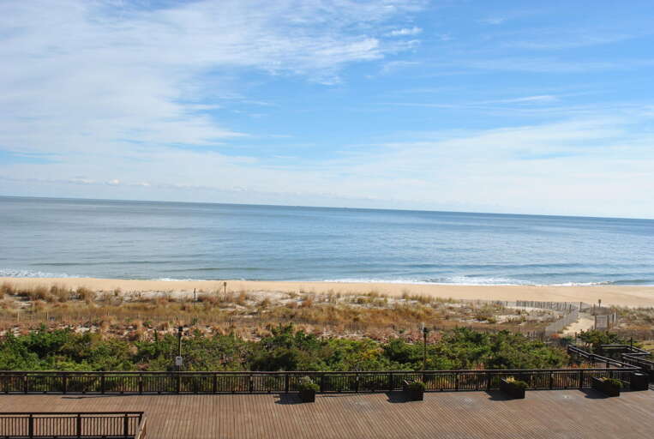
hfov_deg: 53.0
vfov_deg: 37.0
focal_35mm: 36
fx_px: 655
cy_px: 220
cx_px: 327
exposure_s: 1/320
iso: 100
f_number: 8
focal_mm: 24
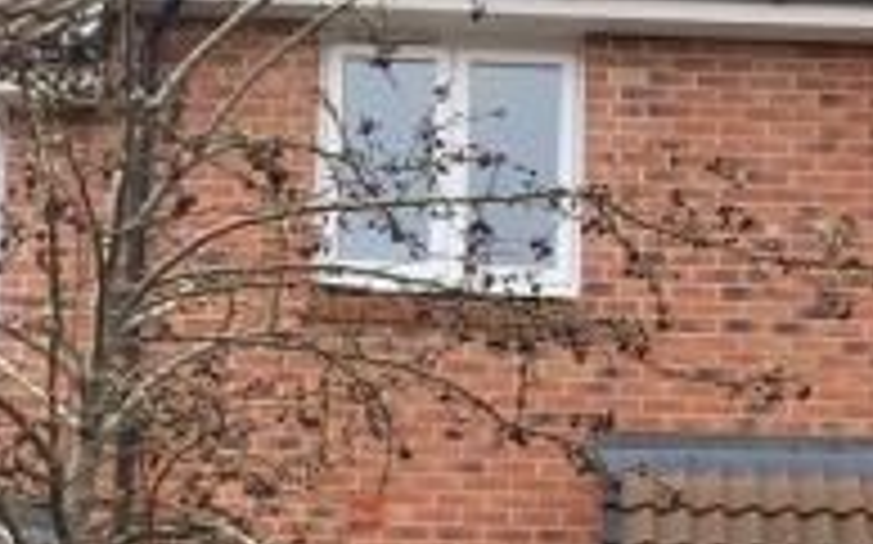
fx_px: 1974
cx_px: 695
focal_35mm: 83
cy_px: 542
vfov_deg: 15.4
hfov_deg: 24.6
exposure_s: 1/531
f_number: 1.8
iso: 25
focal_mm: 4.25
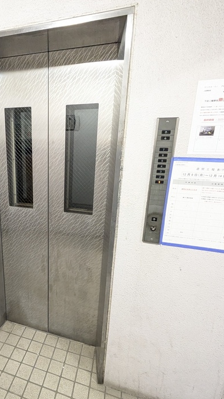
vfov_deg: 83.8
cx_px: 48
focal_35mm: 21
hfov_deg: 50.6
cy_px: 199
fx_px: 222
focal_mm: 1.83
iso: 1273
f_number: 2.2
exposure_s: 1/24
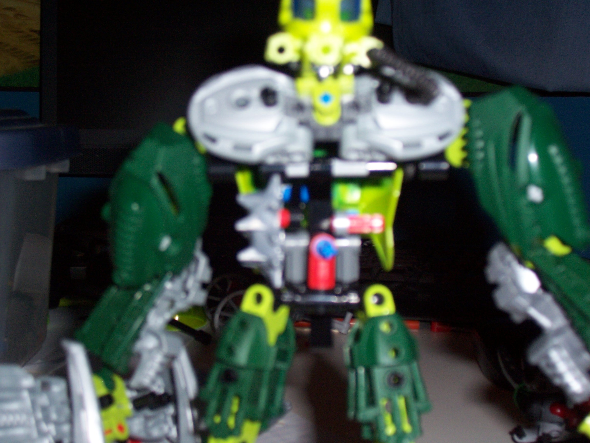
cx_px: 295
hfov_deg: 36.2
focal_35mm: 53
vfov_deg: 27.5
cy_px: 222
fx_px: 903
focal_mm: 8.6
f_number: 3.4
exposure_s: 1/60
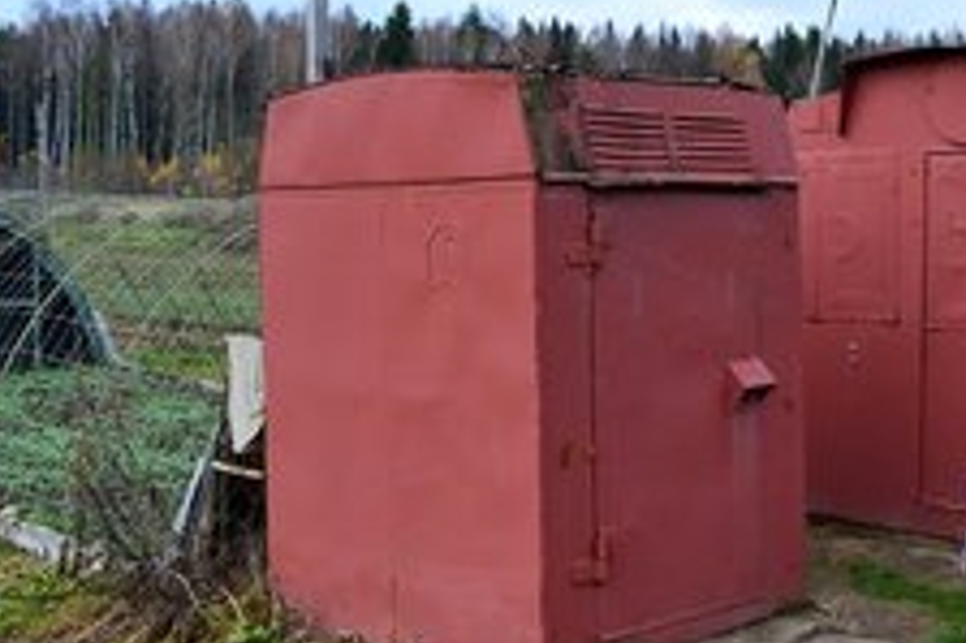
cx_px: 802
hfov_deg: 32.8
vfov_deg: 22.9
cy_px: 233
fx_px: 1582
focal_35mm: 59
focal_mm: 22
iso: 400
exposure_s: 1/160
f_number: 9
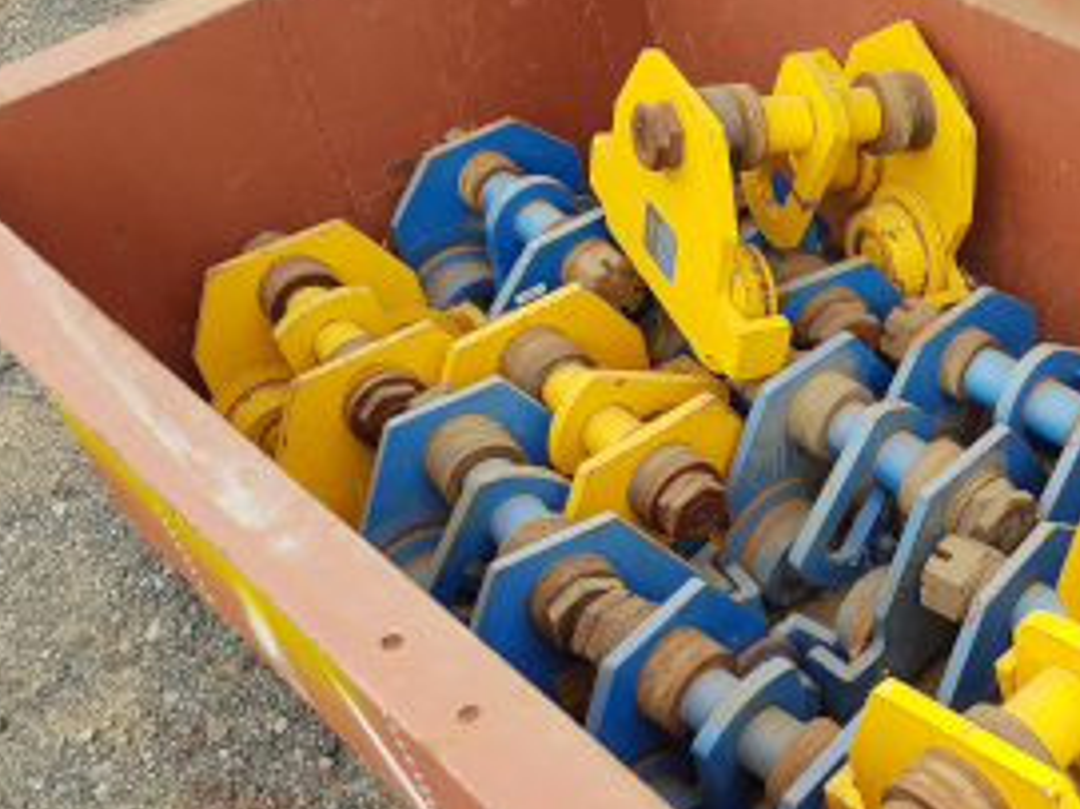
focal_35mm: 48
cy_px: 524
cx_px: 933
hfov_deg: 37.5
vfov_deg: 30.1
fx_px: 1497
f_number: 1.7
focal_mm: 4.2
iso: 40
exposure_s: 1/292
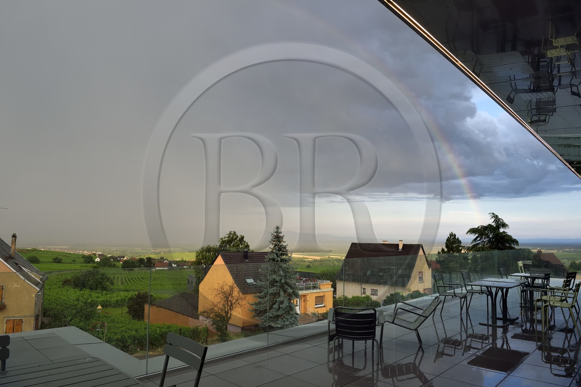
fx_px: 387
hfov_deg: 73.8
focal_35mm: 24
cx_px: 290
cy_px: 194
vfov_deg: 53.1
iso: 400
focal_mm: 24
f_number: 9
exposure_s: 1/125
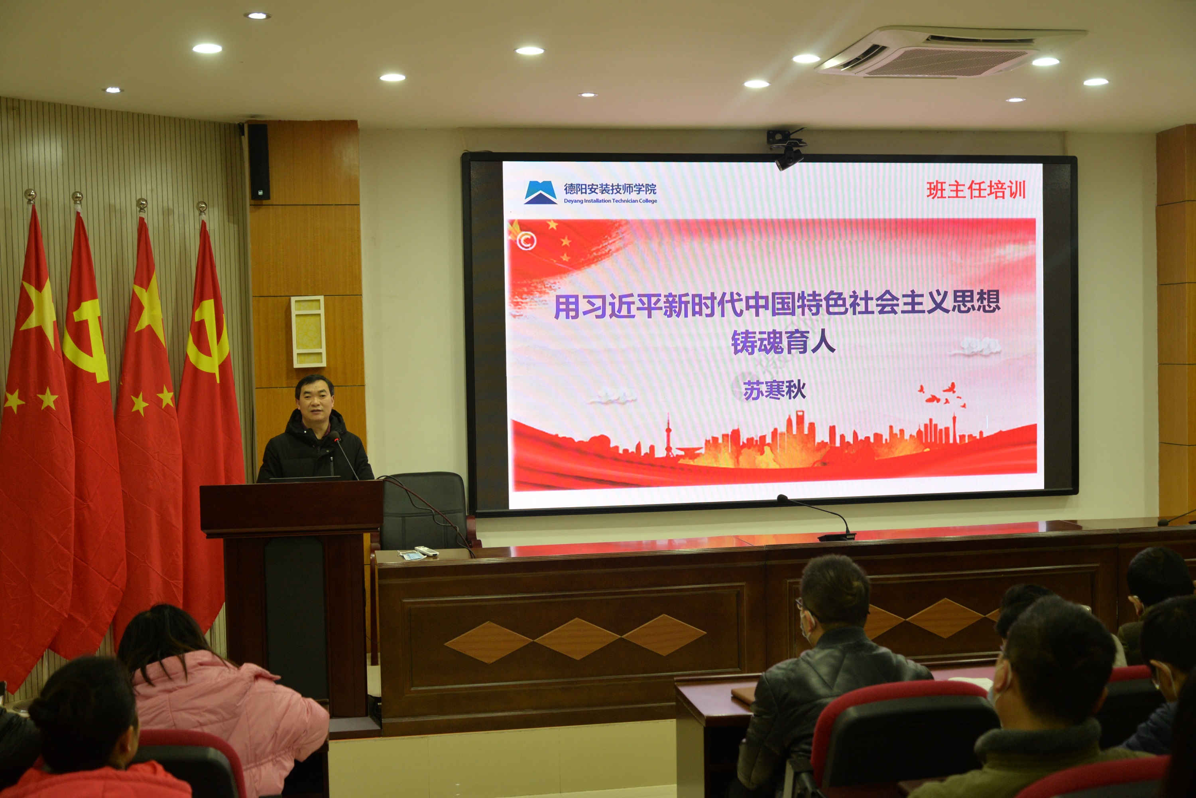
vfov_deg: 30.5
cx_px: 598
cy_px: 399
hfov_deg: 44.5
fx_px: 1462
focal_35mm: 44
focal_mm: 44
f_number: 4.2
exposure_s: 1/100
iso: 1100
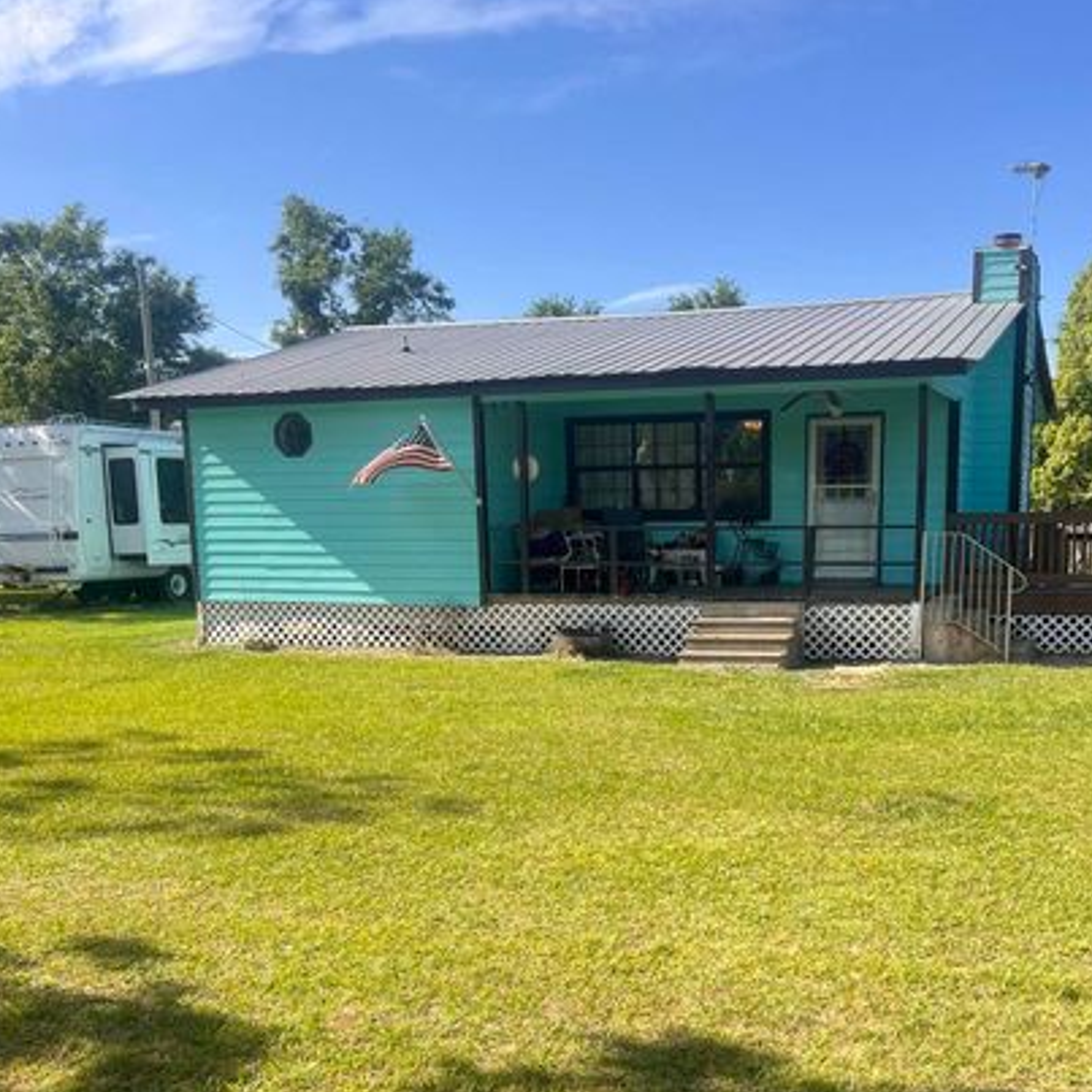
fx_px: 1356
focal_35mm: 38
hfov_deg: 43.6
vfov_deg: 43.3
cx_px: 656
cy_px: 719
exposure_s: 1/1869
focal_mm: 5.7
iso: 50
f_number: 1.5
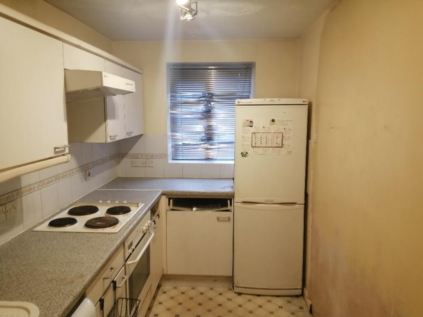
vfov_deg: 53.1
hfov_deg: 67.3
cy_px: 158
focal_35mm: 26
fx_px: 318
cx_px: 212
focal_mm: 3.6
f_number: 1.8
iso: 100
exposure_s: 1/33.3
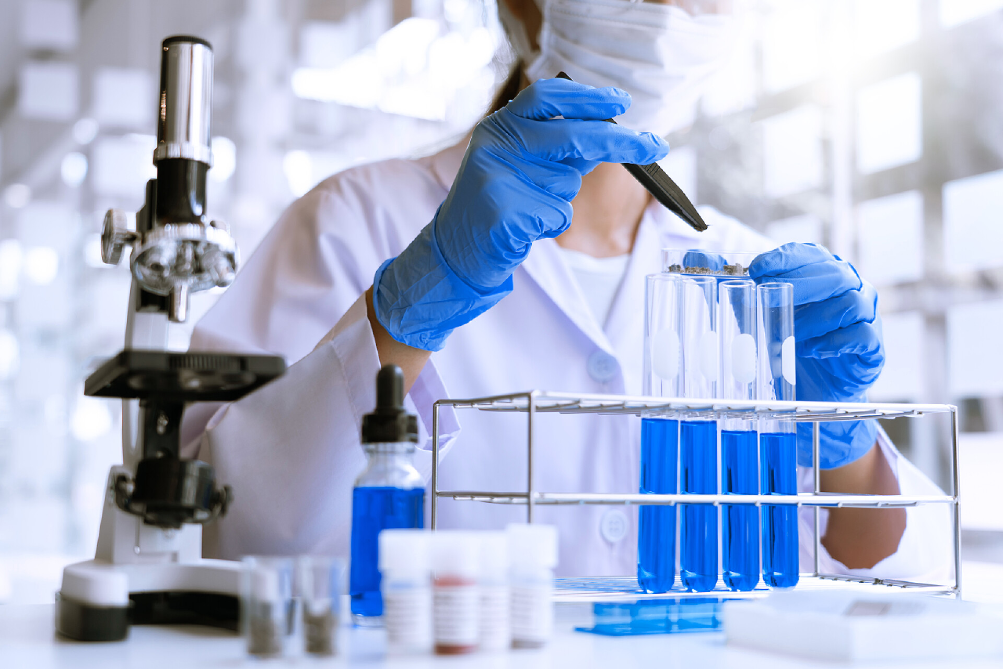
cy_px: 334
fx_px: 1449
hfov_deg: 38.2
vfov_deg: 26.0
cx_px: 502
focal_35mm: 52
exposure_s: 1/160
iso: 320
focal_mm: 52
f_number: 4
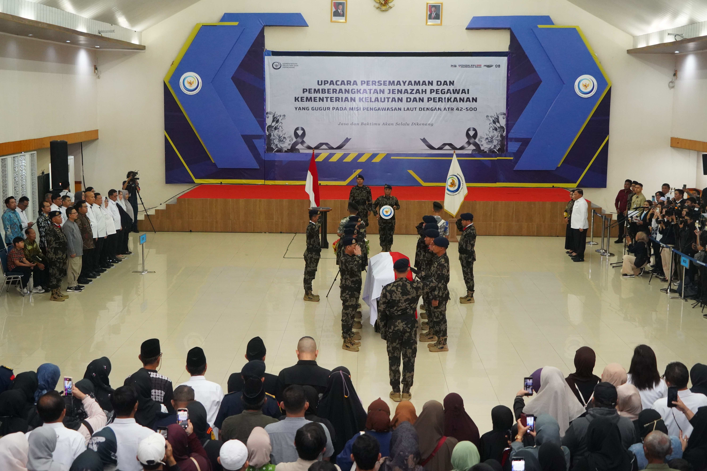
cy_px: 236
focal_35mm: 46
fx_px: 903
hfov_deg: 42.7
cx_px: 354
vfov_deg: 29.2
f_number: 5
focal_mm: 46
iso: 8000
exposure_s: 1/125
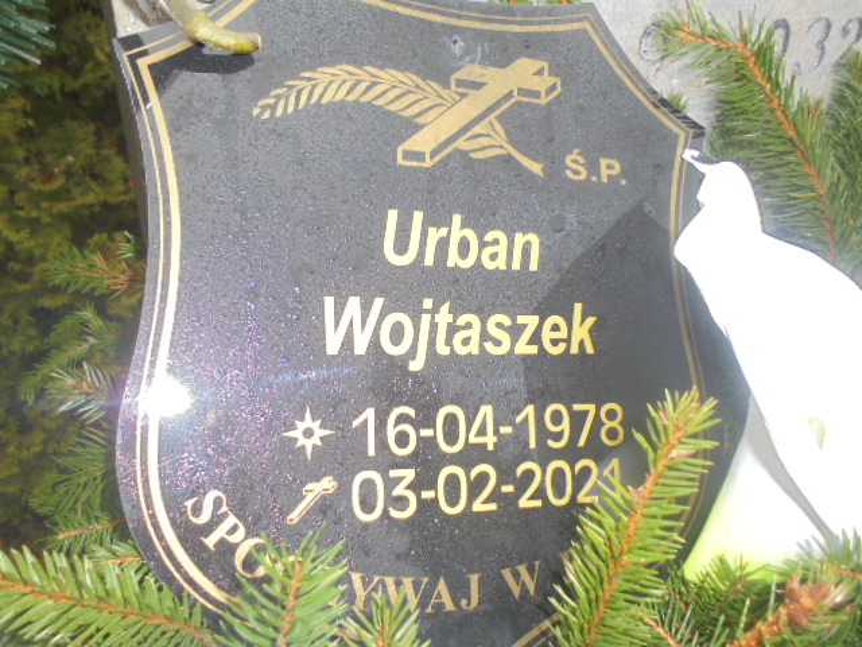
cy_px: 324
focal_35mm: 29
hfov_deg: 61.7
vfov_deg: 48.2
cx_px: 431
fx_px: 722
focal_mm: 5.3
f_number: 3.7
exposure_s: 1/60
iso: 100
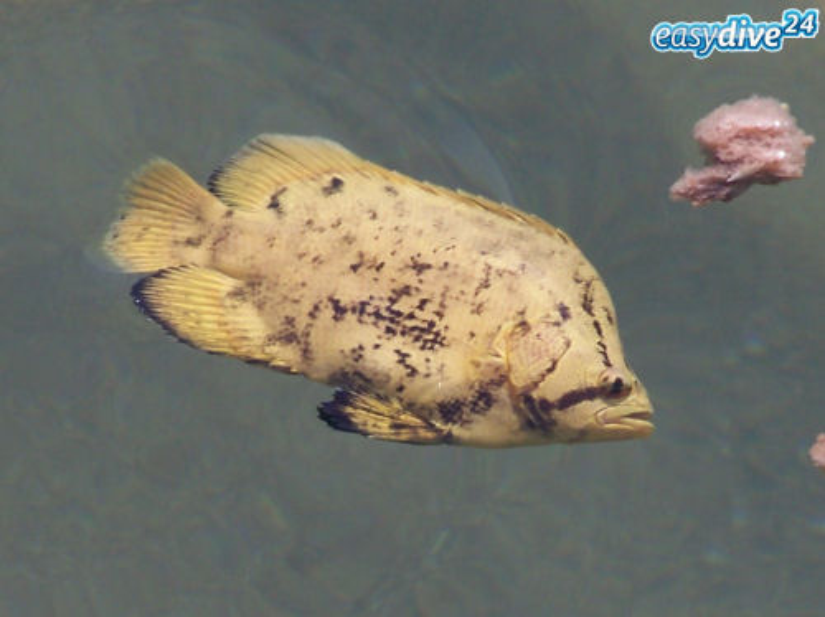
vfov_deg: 3.8
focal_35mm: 389
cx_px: 412
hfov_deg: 5.1
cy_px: 308
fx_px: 9262
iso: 64
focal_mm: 64.4
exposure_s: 1/400
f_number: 4.5
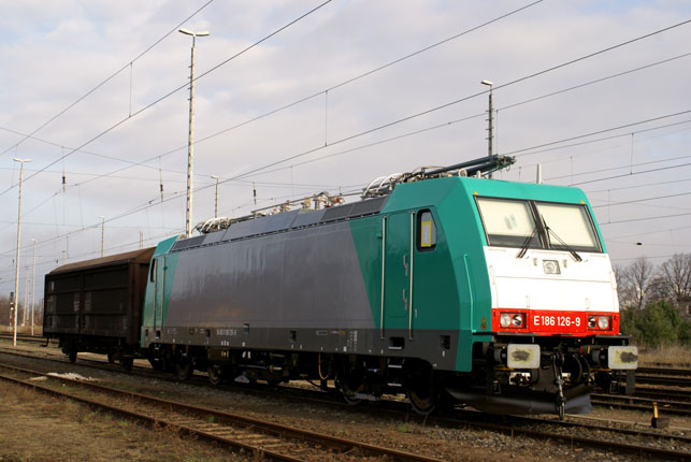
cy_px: 231
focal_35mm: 52
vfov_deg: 25.8
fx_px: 1009
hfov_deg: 37.8
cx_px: 346
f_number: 9
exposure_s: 1/200
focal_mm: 35
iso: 200
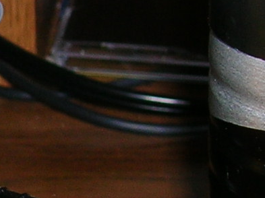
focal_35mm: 198
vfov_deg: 7.5
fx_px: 1514
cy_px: 127
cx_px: -112
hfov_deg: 9.7
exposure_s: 1/60.1
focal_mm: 5.7
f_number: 2.9
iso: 50
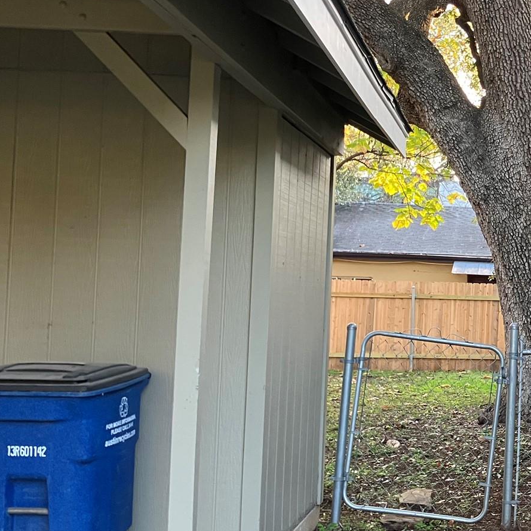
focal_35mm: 57
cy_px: 272
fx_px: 989
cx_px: 560
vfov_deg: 30.0
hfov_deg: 27.8
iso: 80
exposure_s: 1/92
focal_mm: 3.99
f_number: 1.8
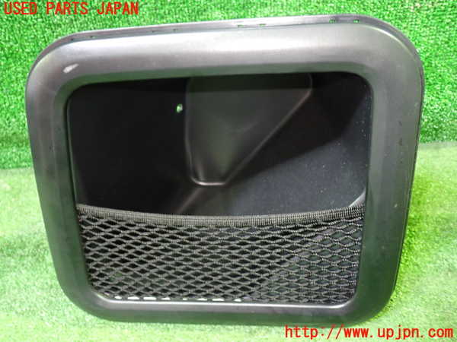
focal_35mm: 30
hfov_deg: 60.0
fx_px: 396
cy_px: 171
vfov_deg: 46.8
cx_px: 228
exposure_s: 1/13
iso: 800
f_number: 2.3
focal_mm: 5.4
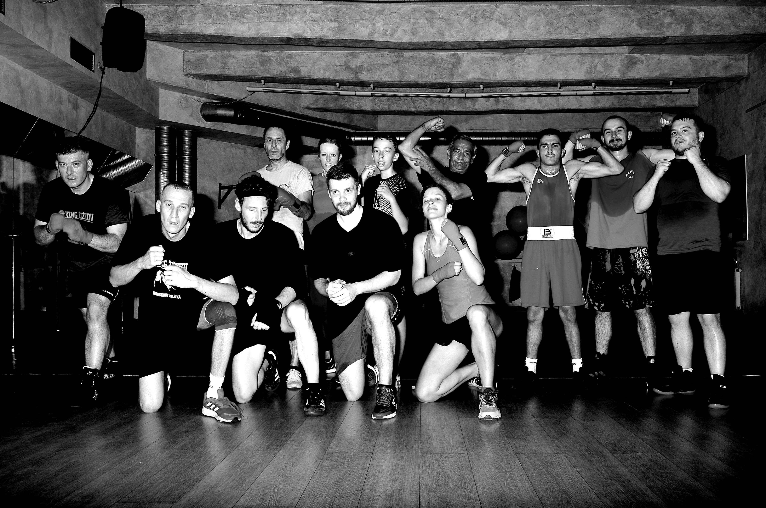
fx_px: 669
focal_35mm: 32
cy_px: 254
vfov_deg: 41.5
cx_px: 383
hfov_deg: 59.6
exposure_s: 1/350
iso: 200
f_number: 9.5
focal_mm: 21
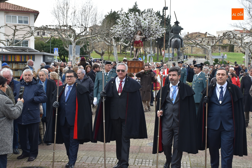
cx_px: 126
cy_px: 84
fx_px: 399
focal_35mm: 57
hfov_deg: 35.0
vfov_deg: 23.8
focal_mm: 38
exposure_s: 1/200
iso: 400
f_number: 7.1
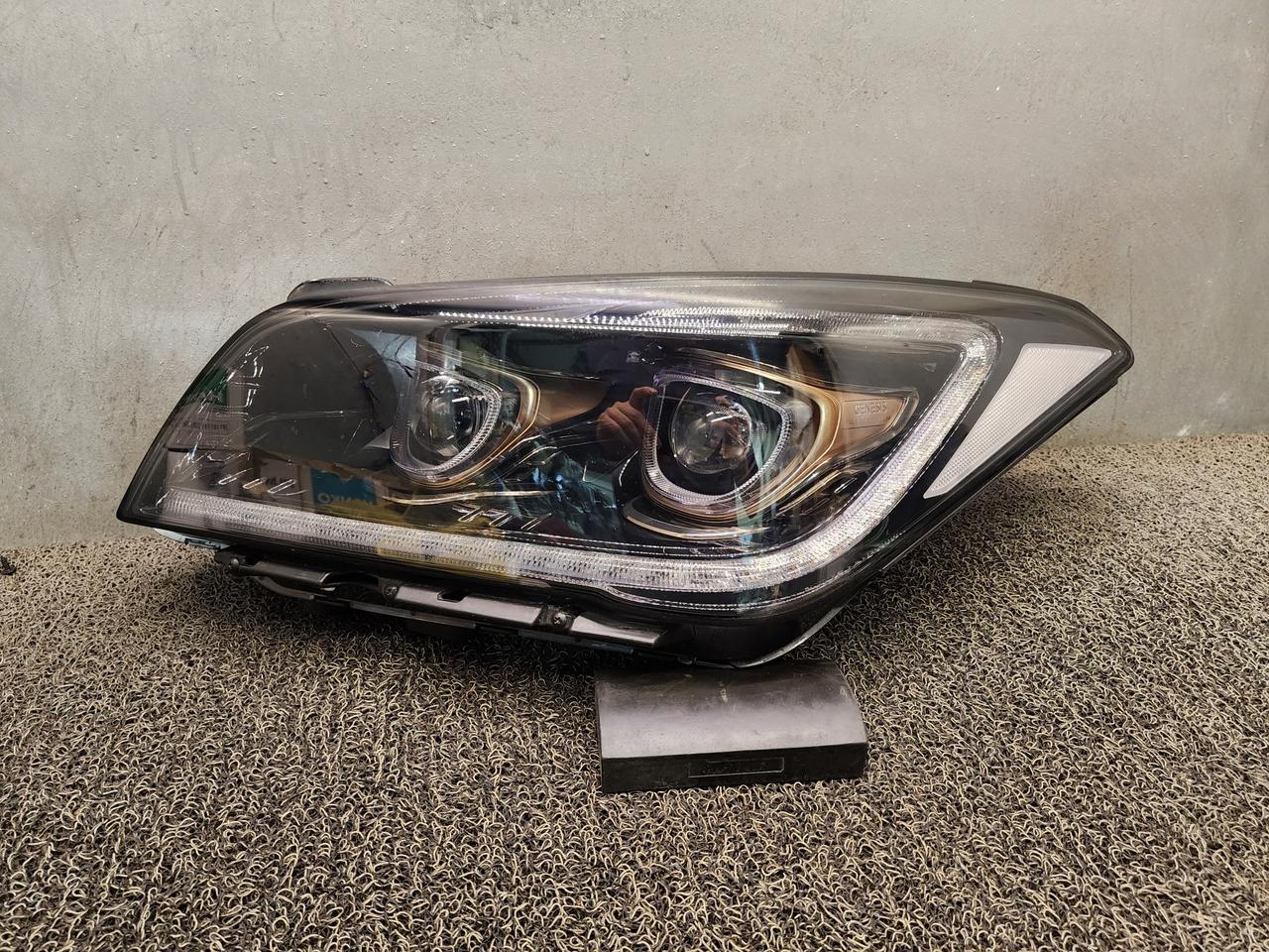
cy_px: 476
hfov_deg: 73.9
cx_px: 634
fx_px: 843
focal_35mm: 23
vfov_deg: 58.9
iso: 640
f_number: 1.8
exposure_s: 1/40
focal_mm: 6.4
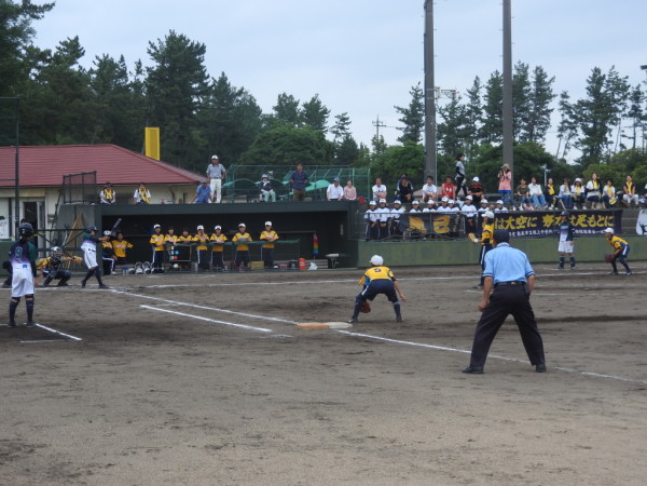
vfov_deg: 14.1
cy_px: 243
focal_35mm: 105
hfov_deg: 18.7
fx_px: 1963
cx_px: 324
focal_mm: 18.8
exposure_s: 1/320
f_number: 4.8
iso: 100
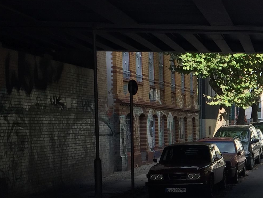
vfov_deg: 15.3
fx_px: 730
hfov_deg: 18.9
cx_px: 344
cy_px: 174
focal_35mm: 96
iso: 32
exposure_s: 1/732
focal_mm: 4.15
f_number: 2.2
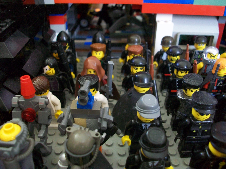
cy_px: 84
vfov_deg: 44.2
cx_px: 113
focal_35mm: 32
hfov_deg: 56.8
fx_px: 209
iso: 160
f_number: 2.8
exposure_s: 1/8
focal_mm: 5.7
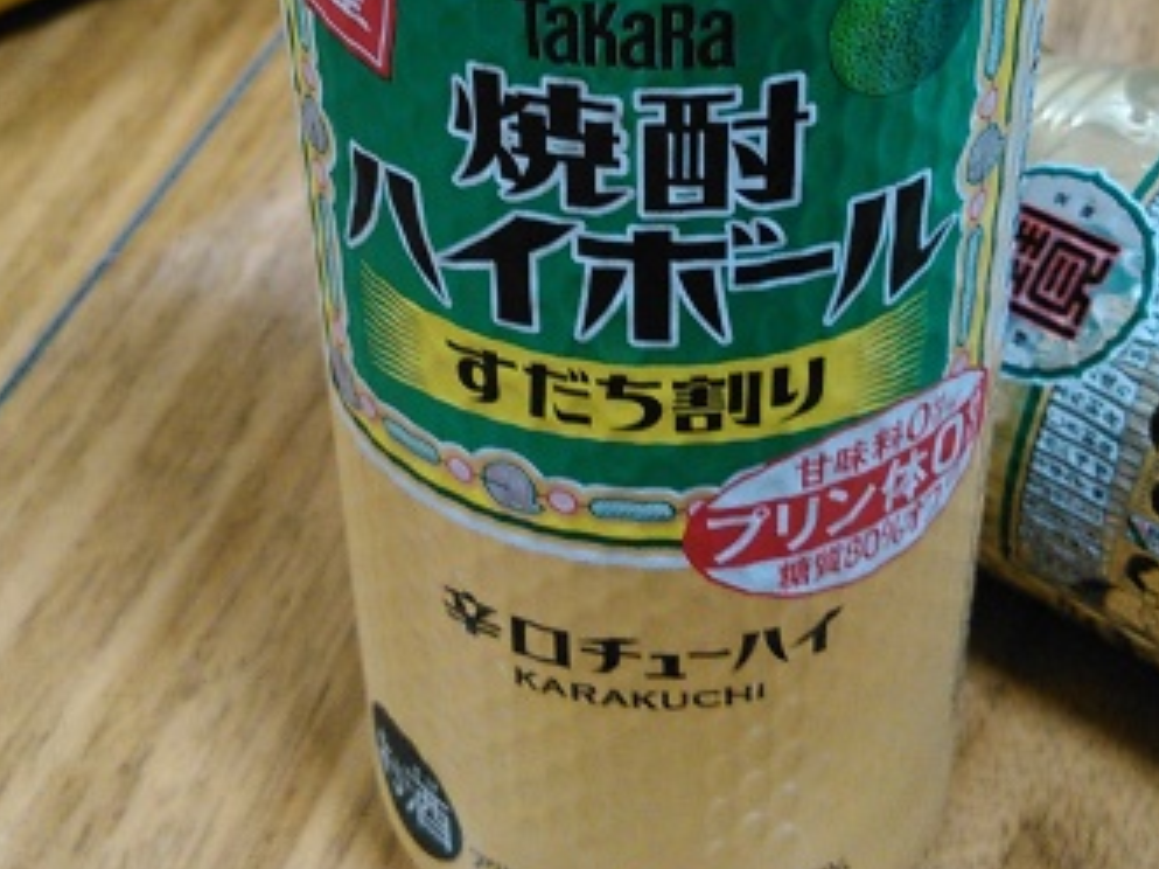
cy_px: 123
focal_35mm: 58
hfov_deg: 33.2
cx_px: 662
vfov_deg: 24.6
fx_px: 1941
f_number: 2.4
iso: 500
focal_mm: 4
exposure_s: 1/15
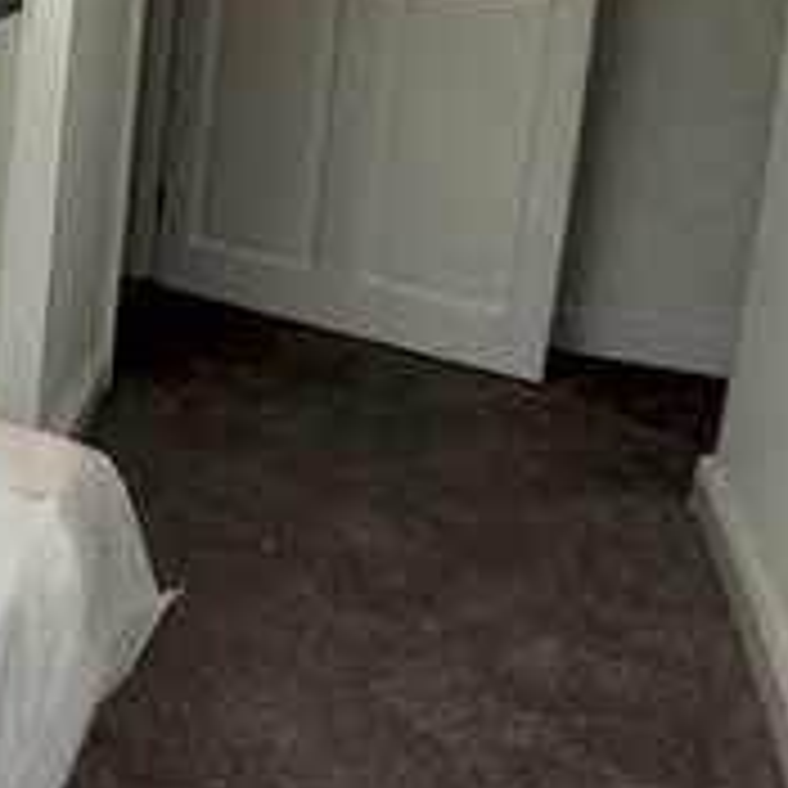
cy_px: -25
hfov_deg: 20.5
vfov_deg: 33.3
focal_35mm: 46
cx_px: -720
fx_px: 1185
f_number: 2.2
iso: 40
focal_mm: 1.42
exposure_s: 1/909
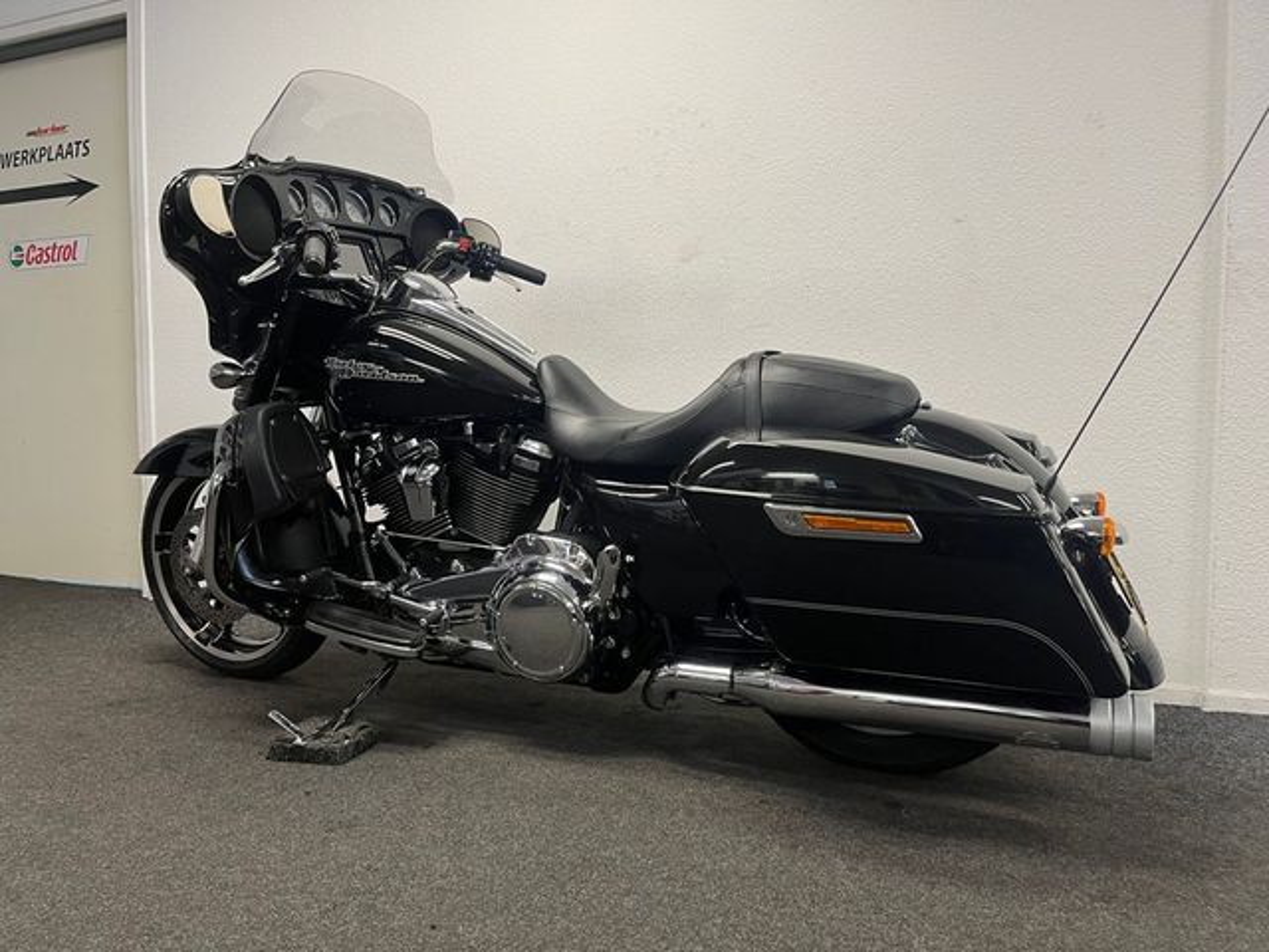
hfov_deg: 67.3
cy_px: 476
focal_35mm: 26
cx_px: 634
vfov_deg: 53.1
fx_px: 953
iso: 80
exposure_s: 1/50
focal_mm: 5.1
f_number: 1.6
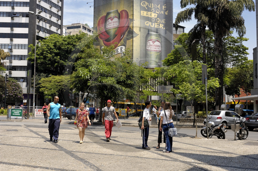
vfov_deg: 31.8
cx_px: 129
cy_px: 86
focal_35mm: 42
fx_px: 301
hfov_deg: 46.5
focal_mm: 28
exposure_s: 1/125
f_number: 7.6
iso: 100
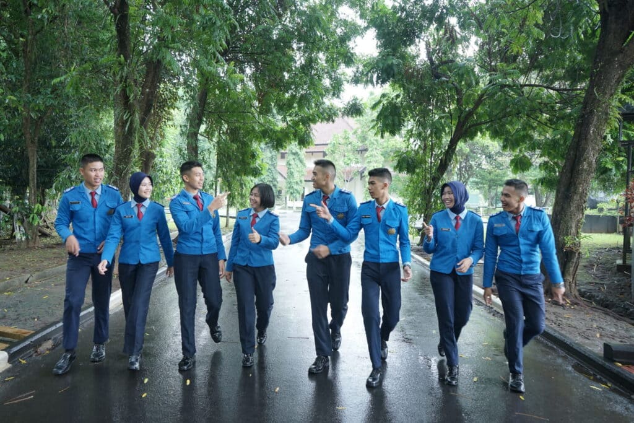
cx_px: 317
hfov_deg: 65.5
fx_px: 493
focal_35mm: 28
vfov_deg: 46.4
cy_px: 212
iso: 640
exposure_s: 1/100
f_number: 5.6
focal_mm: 28
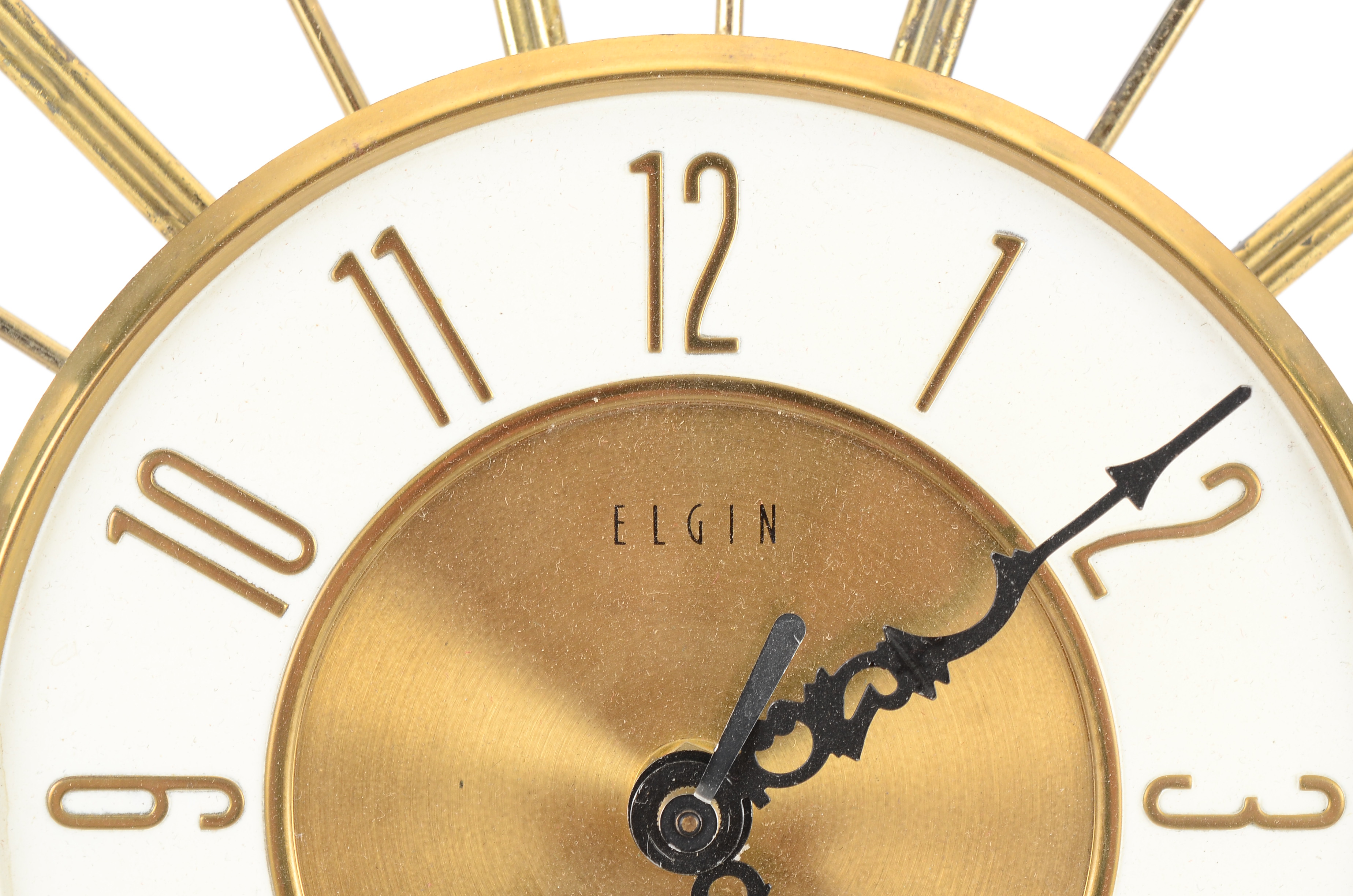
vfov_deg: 16.5
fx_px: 3094
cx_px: 676
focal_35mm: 82
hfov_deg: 24.7
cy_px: 448
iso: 320
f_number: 11
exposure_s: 1/60
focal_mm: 55
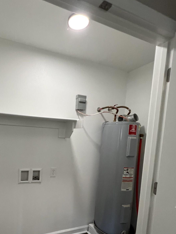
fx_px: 142
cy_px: 152
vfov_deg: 77.0
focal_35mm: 21
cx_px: 49
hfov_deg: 60.7
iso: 200
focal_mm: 1.57
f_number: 1.8
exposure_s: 1/120
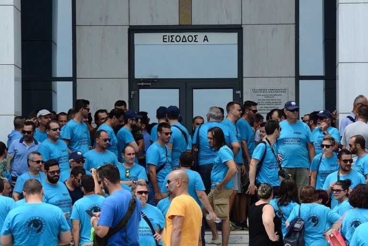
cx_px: 184
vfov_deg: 6.1
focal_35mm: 225
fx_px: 2300
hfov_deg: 9.1
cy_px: 123
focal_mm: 150
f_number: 6.3
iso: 200
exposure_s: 1/500
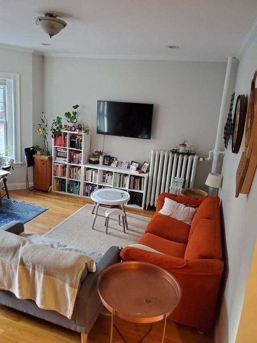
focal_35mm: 26
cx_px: 128
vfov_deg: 67.3
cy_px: 172
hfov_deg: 53.1
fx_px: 257
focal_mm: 4.3
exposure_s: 1/39
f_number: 1.5
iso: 320
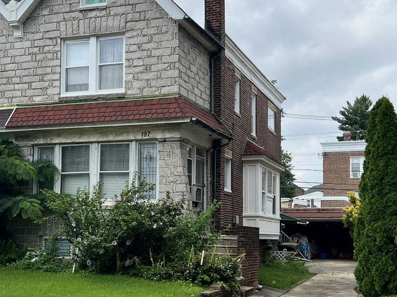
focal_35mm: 43
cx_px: 131
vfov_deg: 33.6
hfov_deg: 43.2
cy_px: 133
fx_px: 493
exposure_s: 1/3831
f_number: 1.5
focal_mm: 5.7
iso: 50
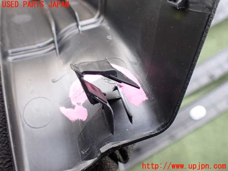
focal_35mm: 30
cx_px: 114
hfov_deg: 60.0
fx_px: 198
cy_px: 86
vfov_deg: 46.8
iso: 250
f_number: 2.3
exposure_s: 1/125
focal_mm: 5.4
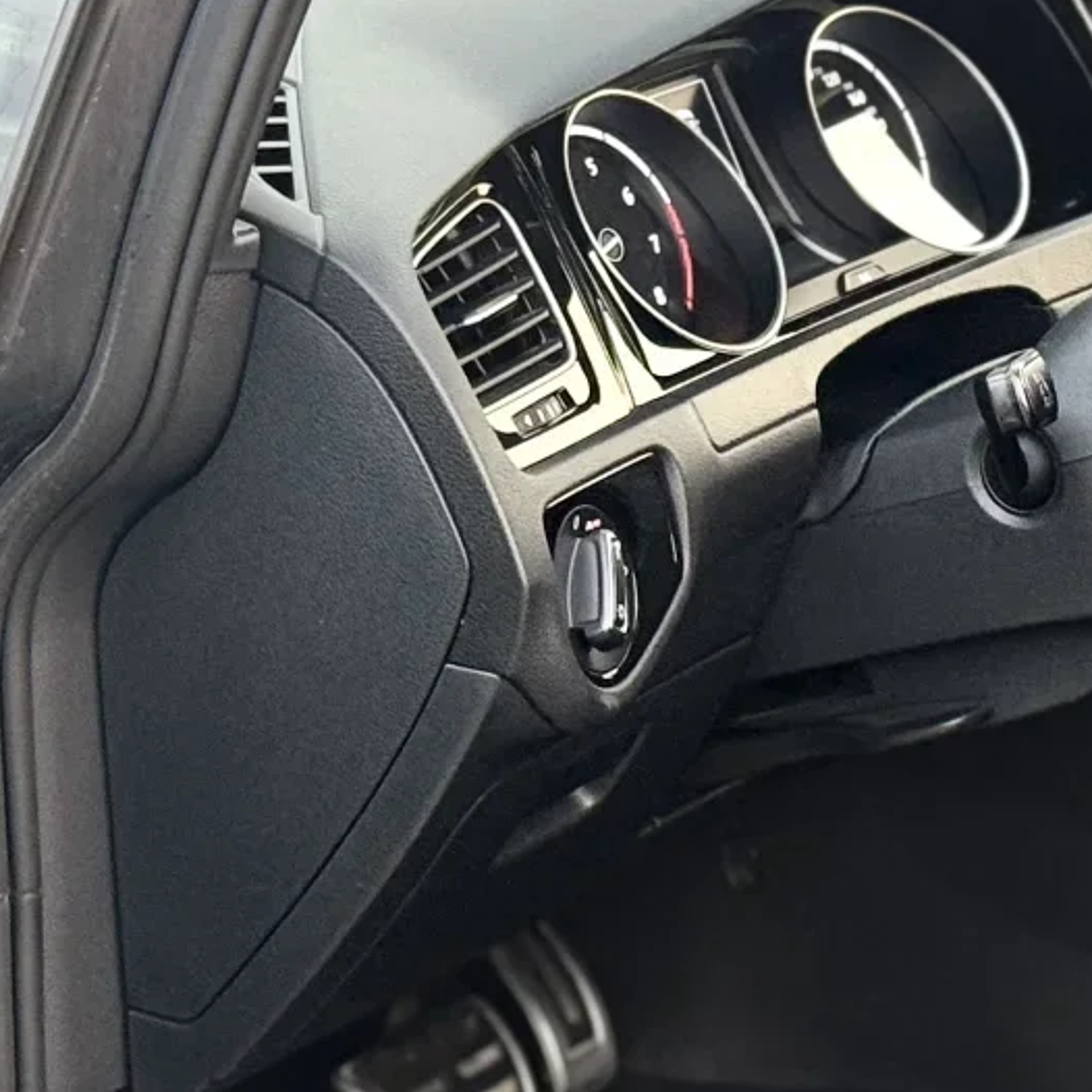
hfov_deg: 11.1
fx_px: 5532
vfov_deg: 11.2
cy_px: 853
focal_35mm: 155
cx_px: 1252
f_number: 1.78
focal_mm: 6.76
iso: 200
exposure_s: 1/60
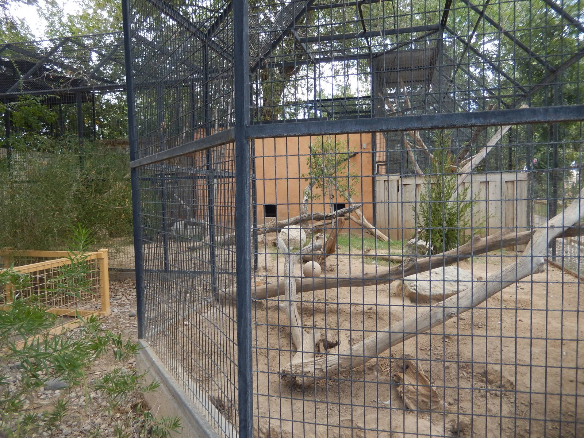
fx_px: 422
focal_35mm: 25
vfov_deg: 54.9
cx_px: 292
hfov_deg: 69.4
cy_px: 219
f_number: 3.4
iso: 125
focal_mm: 4.5
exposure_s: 1/100
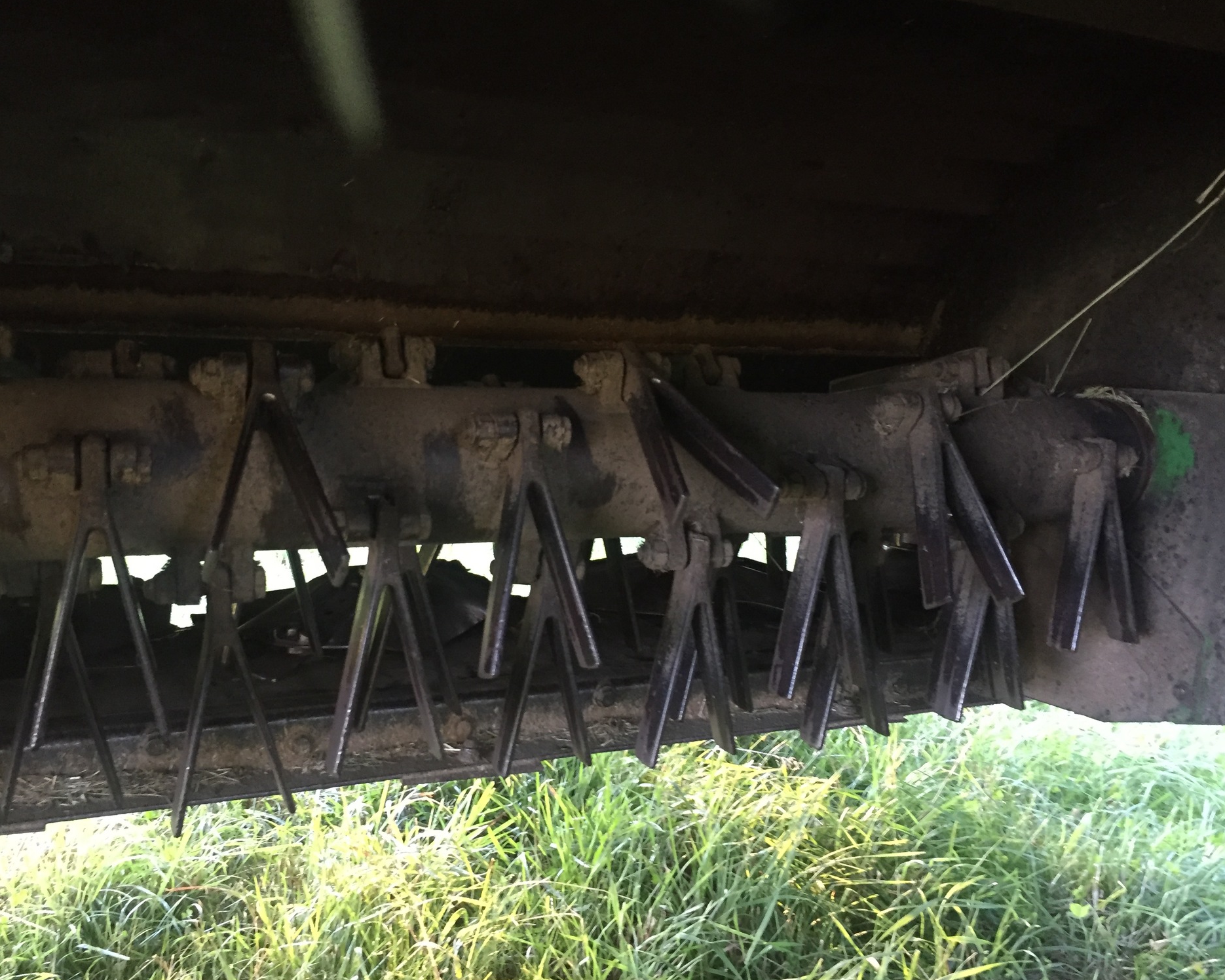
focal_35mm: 31
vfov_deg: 47.1
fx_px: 1124
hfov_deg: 57.1
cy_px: 489
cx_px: 576
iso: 250
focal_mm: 4.15
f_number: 2.2
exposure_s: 1/17
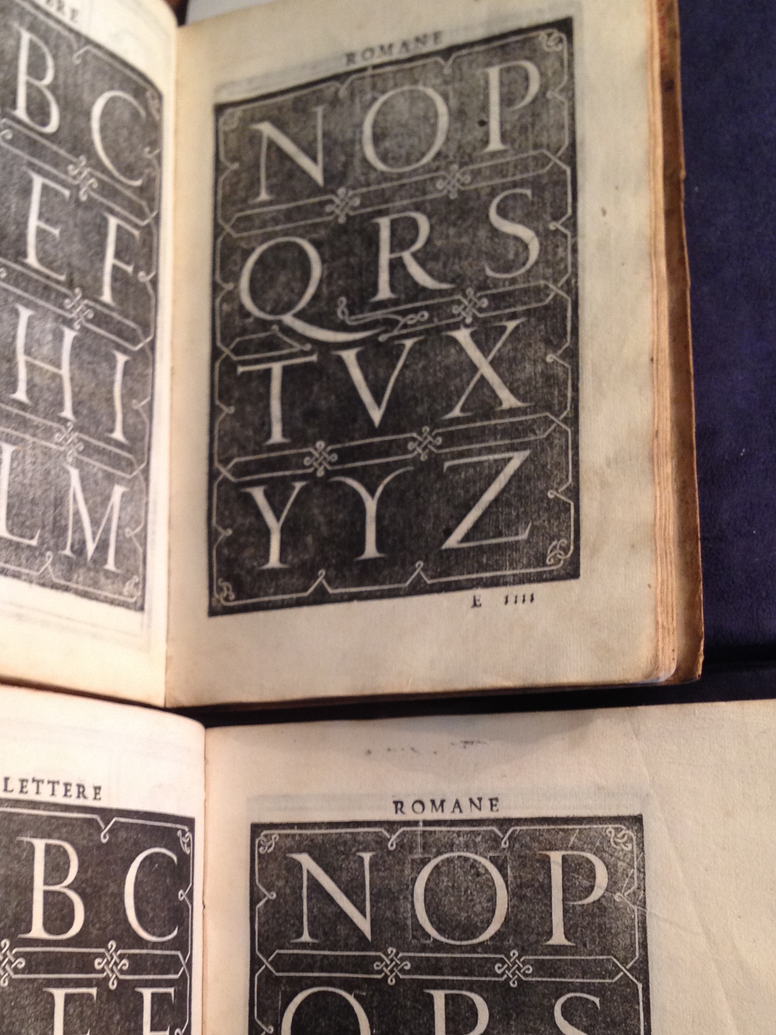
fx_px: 1704
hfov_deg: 25.4
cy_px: 738
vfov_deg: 33.3
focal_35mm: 57
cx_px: 223
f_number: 2.4
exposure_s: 1/20
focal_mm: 4.28
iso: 80
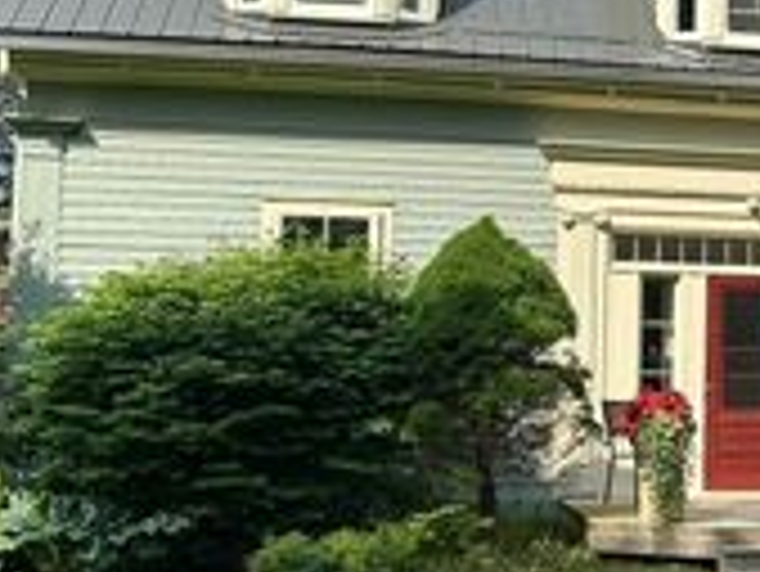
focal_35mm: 77
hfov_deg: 24.2
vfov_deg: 19.1
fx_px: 1692
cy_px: 232
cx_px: 756
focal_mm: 5.7
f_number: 1.5
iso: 50
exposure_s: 1/5076
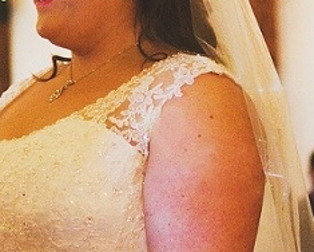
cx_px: 41
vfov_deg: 9.6
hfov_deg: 11.9
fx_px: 1492
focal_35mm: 161
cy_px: 91
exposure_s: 1/80
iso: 1000
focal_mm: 35
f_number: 2
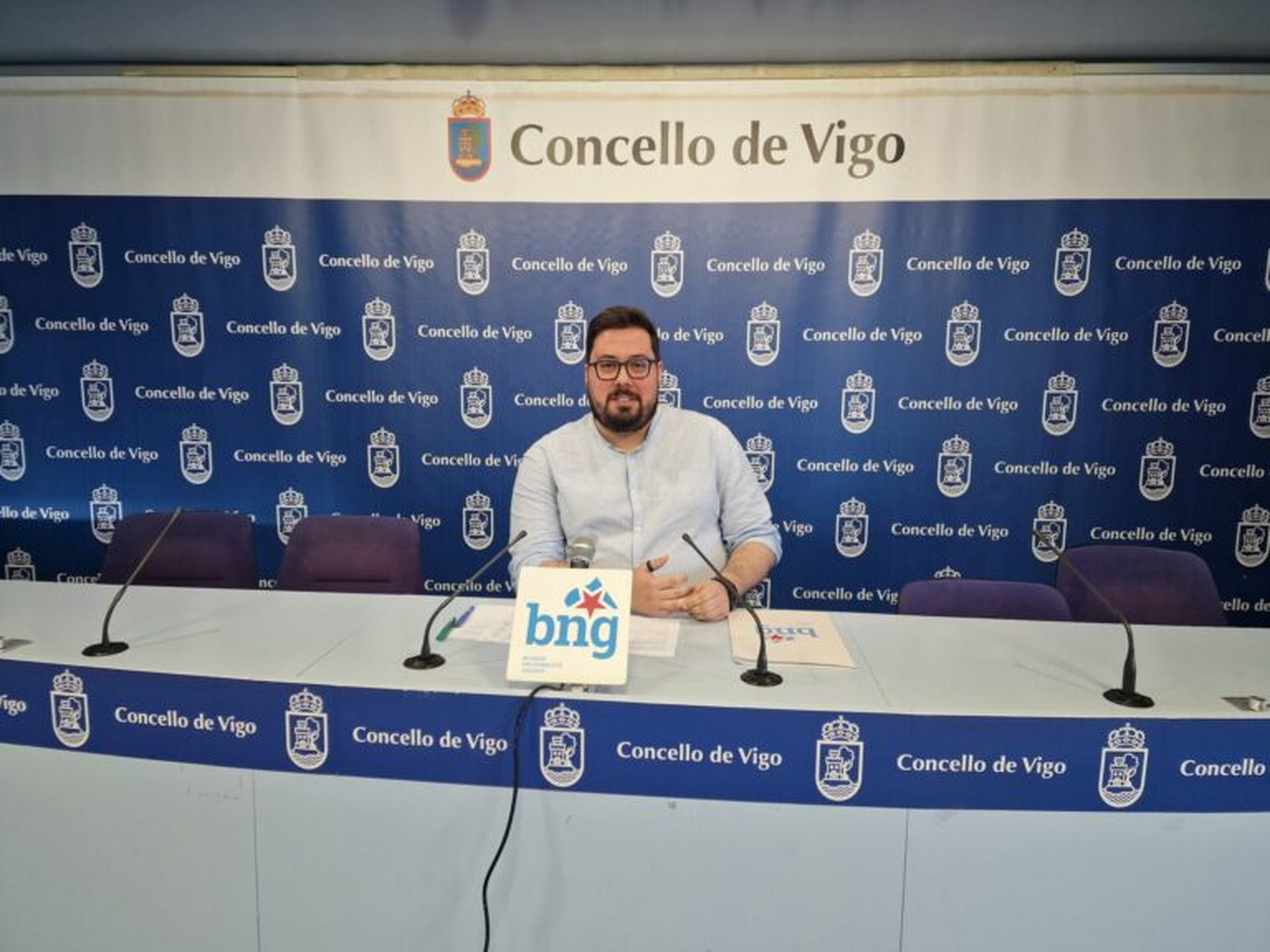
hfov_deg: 73.9
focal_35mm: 23
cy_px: 476
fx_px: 844
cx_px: 635
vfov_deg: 58.9
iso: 200
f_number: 1.8
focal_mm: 6.4
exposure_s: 1/100
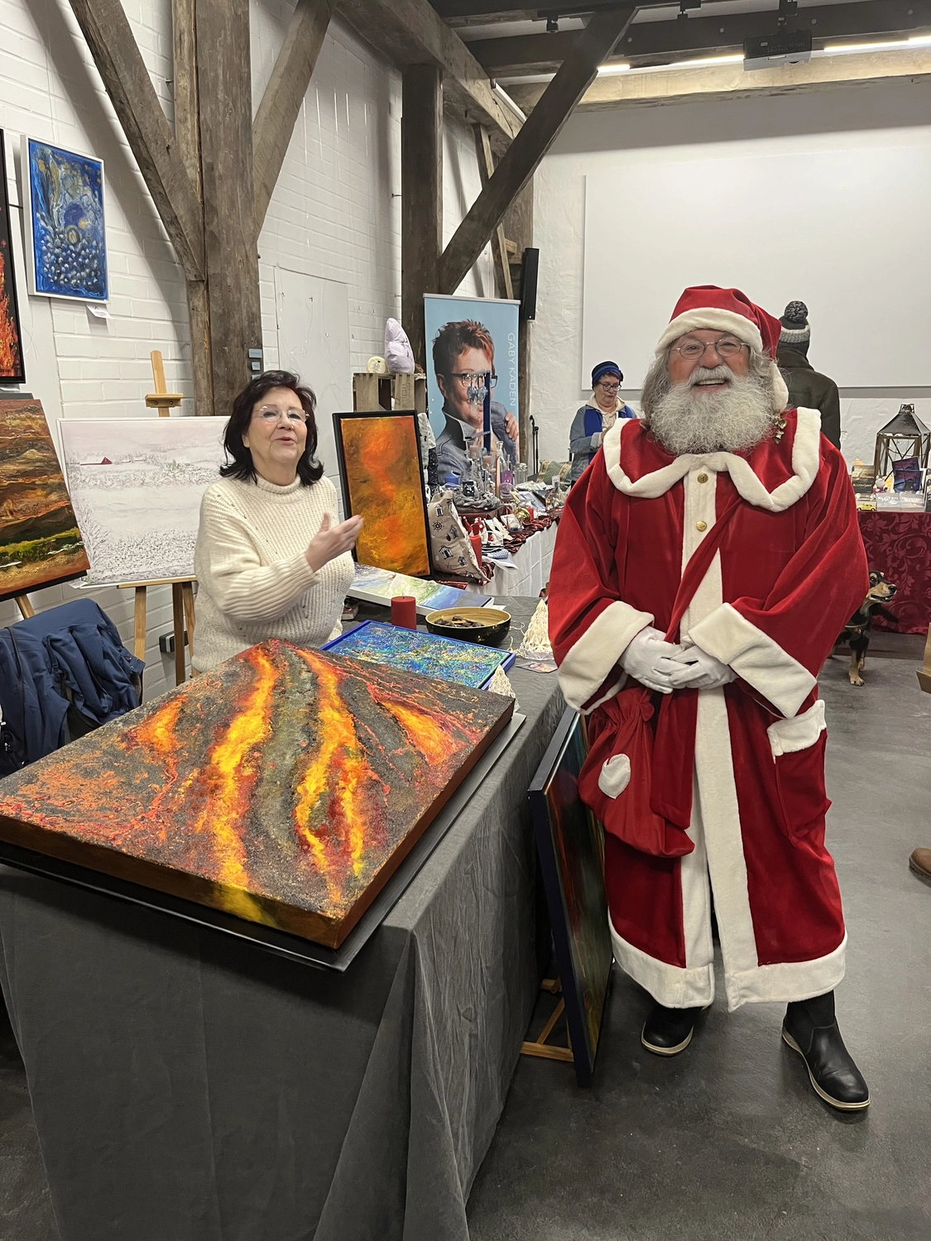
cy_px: 620
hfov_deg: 53.1
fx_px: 932
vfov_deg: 67.3
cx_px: 466
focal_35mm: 26
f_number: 1.6
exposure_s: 1/50
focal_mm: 5.1
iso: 160
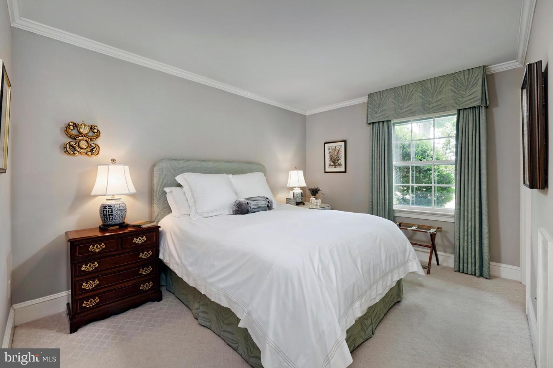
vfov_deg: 77.3
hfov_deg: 100.4
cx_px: 276
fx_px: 230
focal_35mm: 15
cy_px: 184
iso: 320
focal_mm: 15
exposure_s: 1/10
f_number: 14
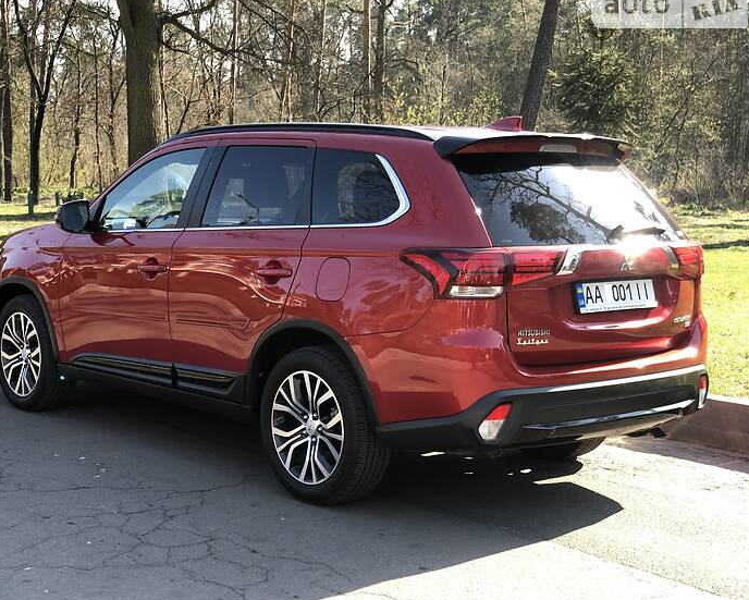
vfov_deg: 25.8
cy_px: 295
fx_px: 1308
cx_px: 329
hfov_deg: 31.9
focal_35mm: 59
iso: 20
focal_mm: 6
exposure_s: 1/120
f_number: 2.4
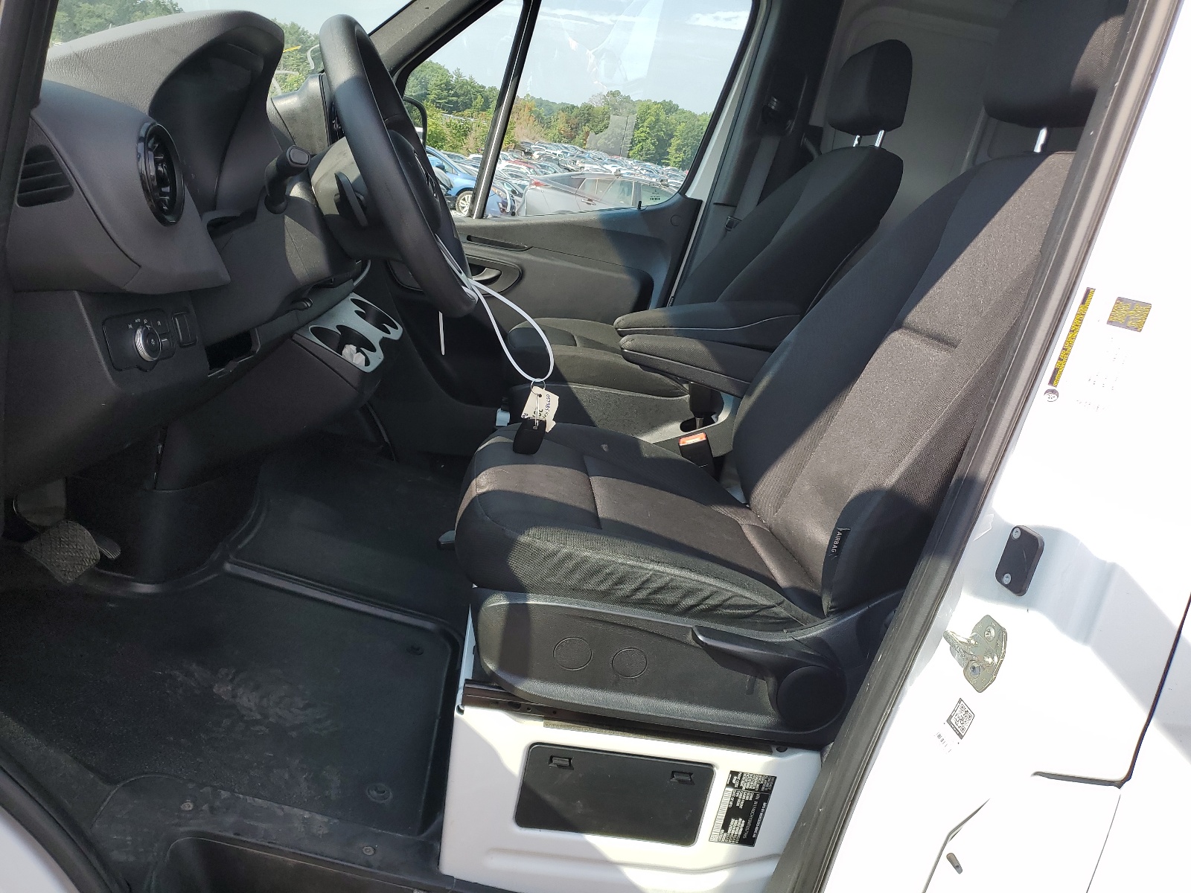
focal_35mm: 26
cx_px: 596
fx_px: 895
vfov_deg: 53.1
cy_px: 446
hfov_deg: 67.3
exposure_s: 1/1250
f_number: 1.5
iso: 50
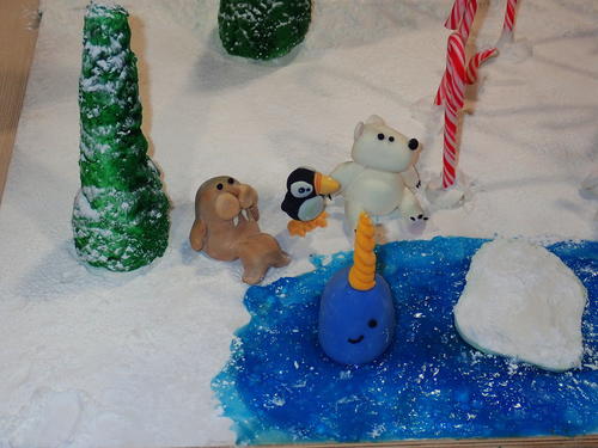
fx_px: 985
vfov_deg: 25.7
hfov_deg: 33.8
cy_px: 224
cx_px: 299
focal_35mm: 57
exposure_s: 1/50
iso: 200
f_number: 3.5
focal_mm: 10.3
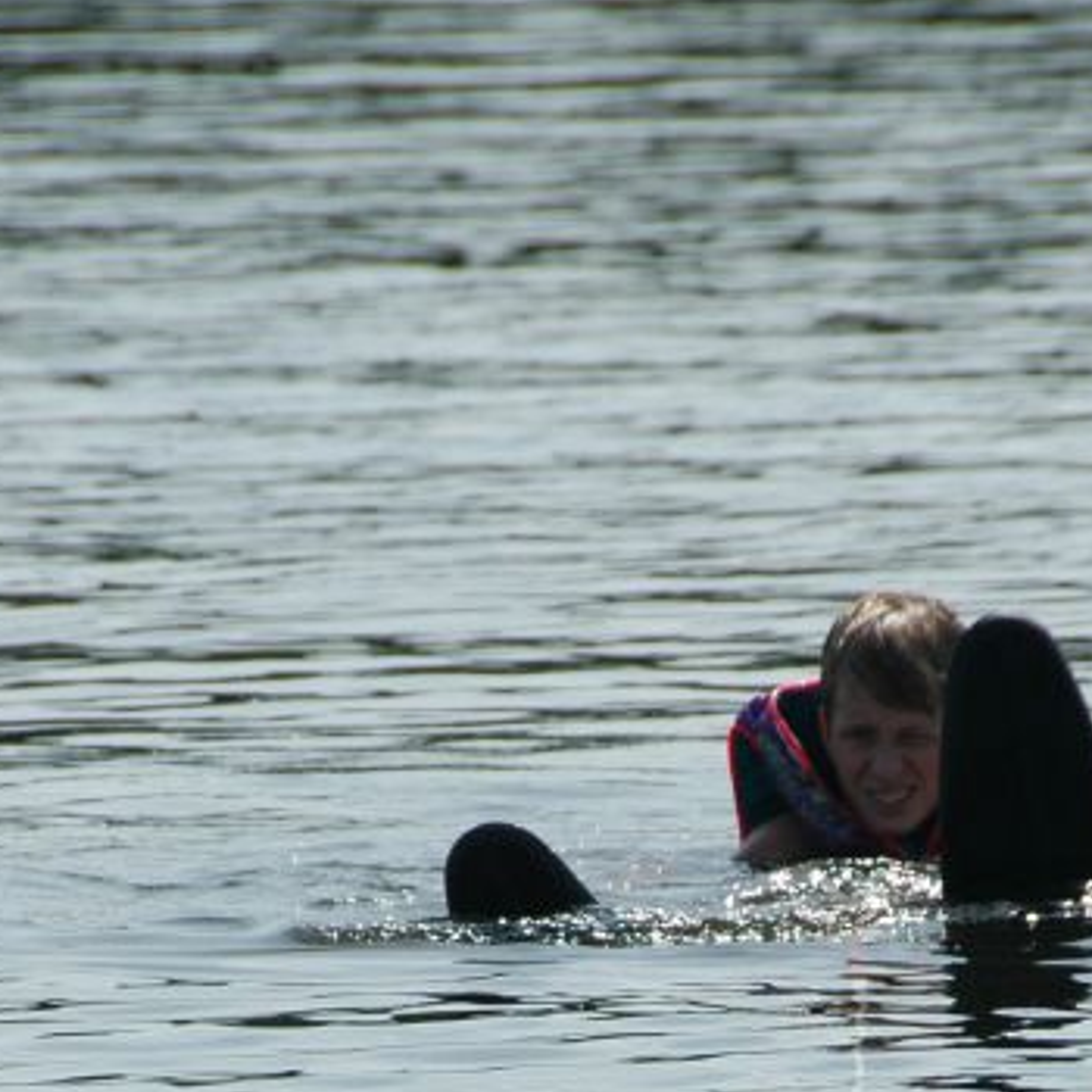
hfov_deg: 2.4
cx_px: 690
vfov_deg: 2.4
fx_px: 26554
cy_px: 1273
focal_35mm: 744
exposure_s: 1/800
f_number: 7.1
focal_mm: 200
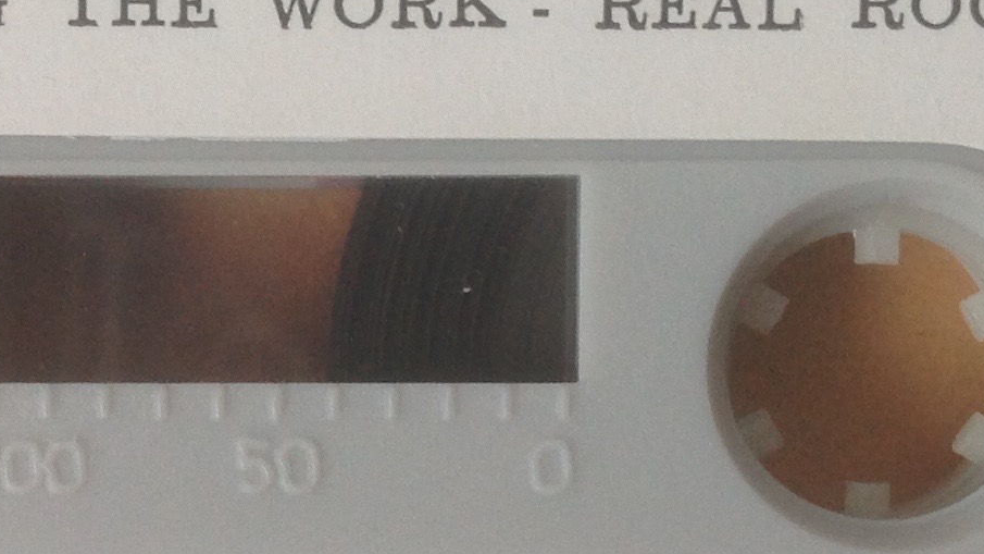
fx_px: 2844
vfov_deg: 11.1
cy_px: 424
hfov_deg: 19.5
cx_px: 248
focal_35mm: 109
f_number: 2.4
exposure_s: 1/15
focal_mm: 4.28
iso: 80
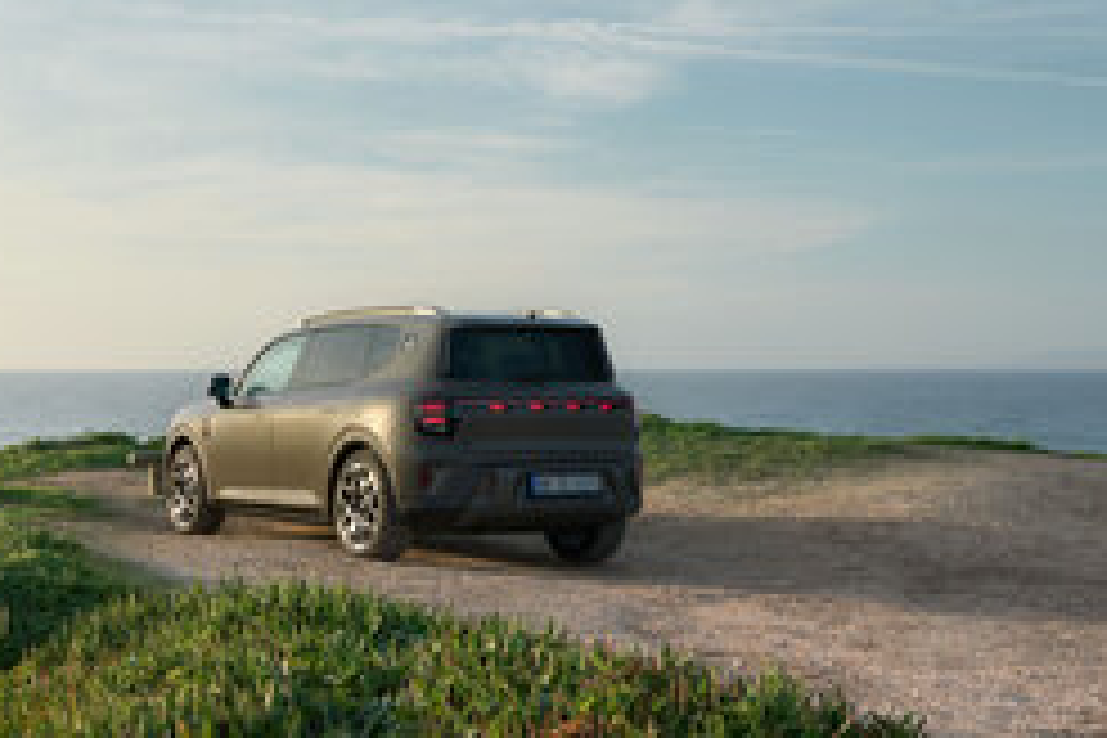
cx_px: 292
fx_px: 1599
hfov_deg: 37.4
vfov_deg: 26.0
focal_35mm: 52
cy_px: 403
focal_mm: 32
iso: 250
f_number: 6.3
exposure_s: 1/320
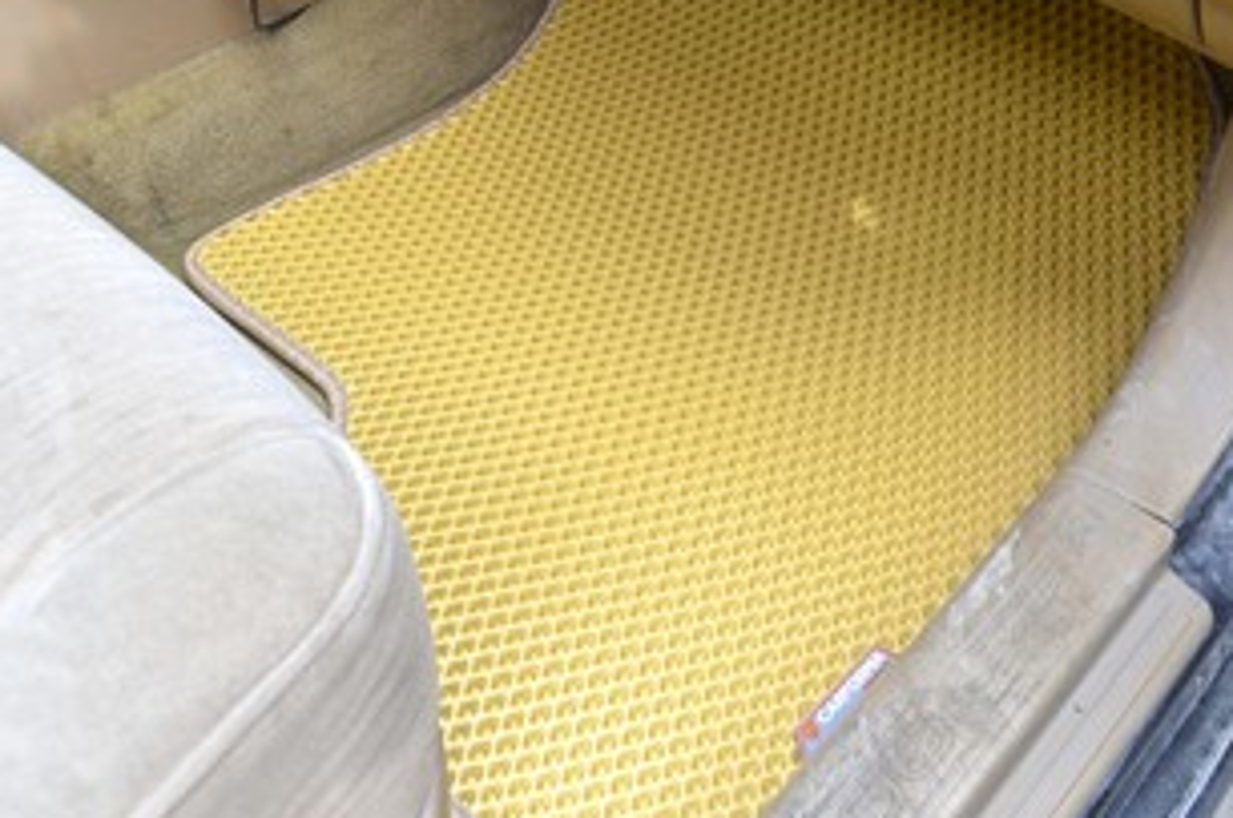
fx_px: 1265
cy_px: 435
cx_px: 741
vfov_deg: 35.8
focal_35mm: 37
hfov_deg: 51.6
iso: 160
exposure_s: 1/60
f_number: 5.6
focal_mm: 18
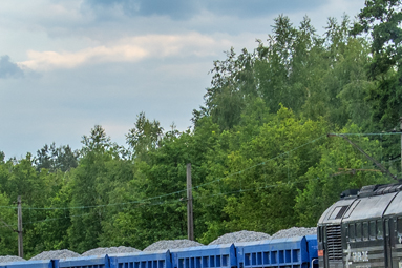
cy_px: 223
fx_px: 2377
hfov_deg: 9.6
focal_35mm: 213
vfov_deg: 6.4
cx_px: 92
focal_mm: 34
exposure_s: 1/400
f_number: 8
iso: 200
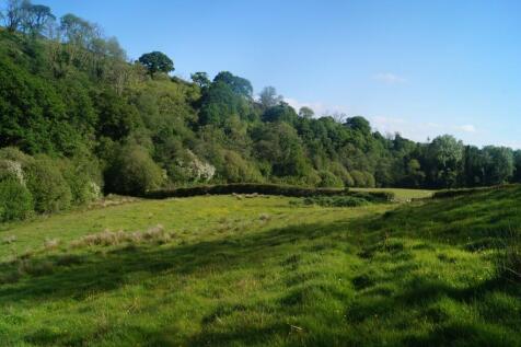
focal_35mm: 27
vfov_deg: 47.9
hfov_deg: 67.4
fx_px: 391
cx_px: 260
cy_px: 174
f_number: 11
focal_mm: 18
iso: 100
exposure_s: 1/80
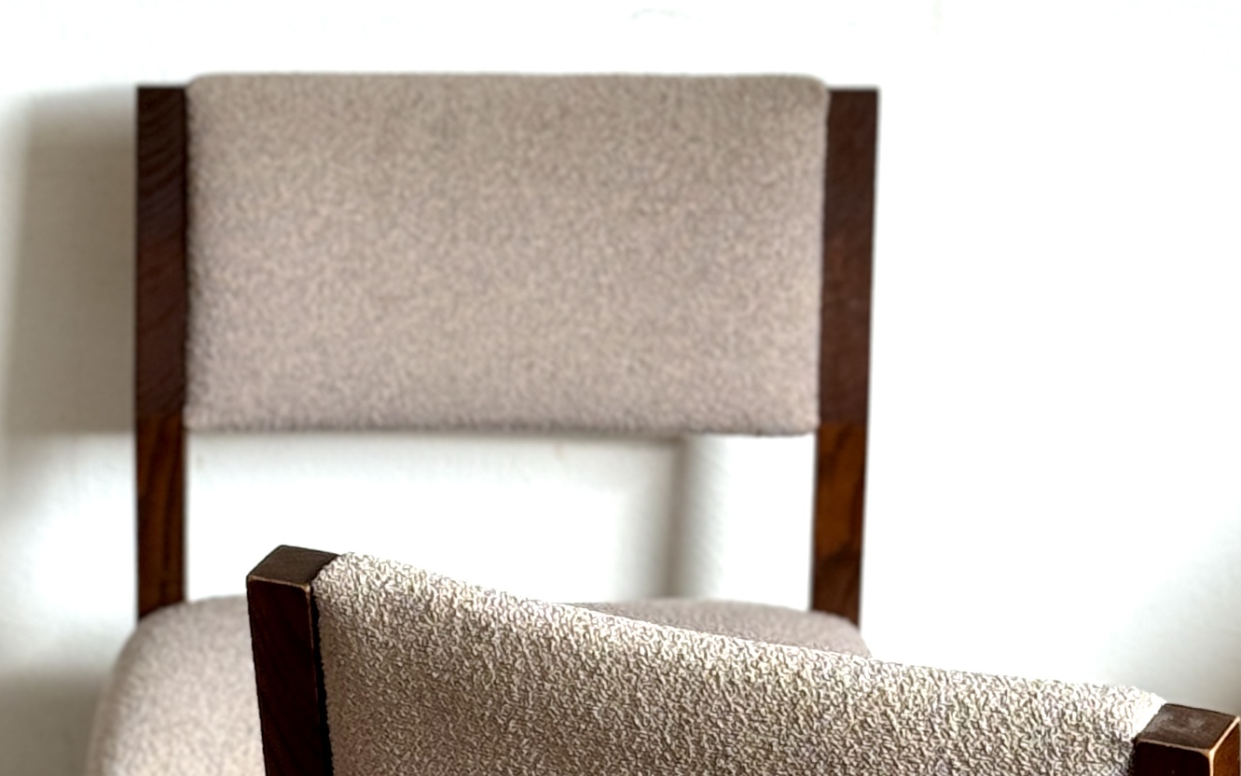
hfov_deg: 14.4
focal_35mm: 144
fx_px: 4870
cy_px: 798
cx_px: 191
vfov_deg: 9.0
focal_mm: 6.76
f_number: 1.78
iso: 64
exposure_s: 1/100
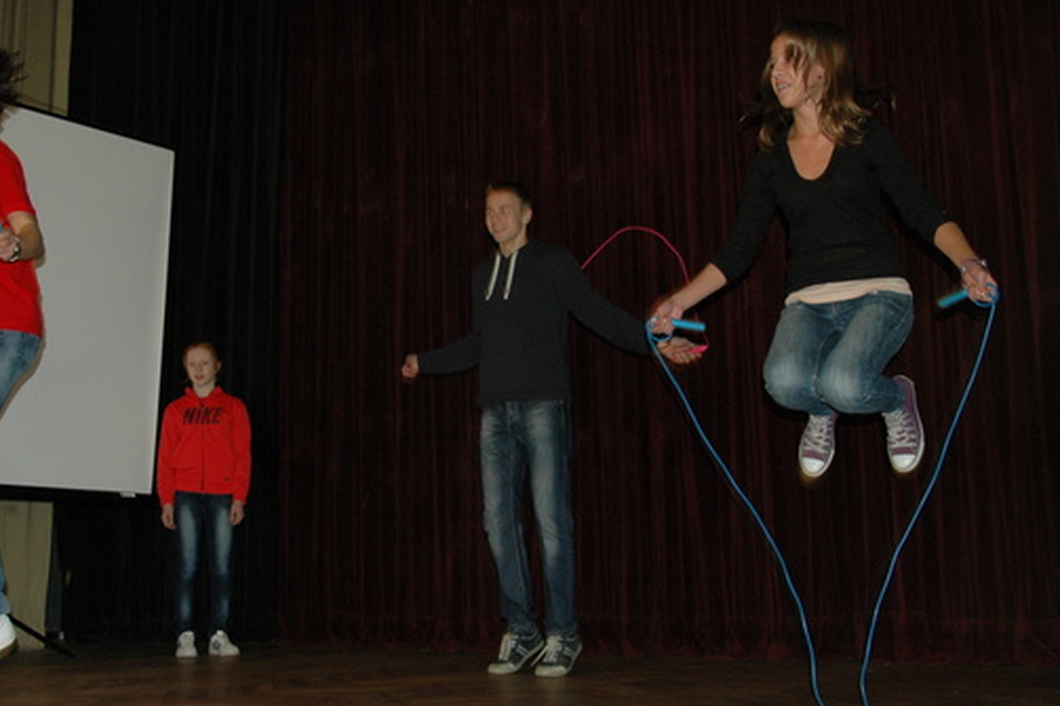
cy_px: 371
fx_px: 1236
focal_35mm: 42
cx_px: 415
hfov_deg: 46.1
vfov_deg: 31.9
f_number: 3.8
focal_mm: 22
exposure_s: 1/60
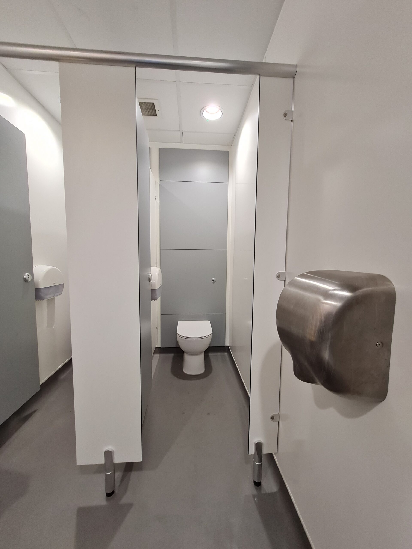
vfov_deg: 106.2
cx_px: 206
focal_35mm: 13
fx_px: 206
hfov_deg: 89.9
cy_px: 274
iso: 125
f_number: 2.2
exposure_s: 1/50
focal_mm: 1.74
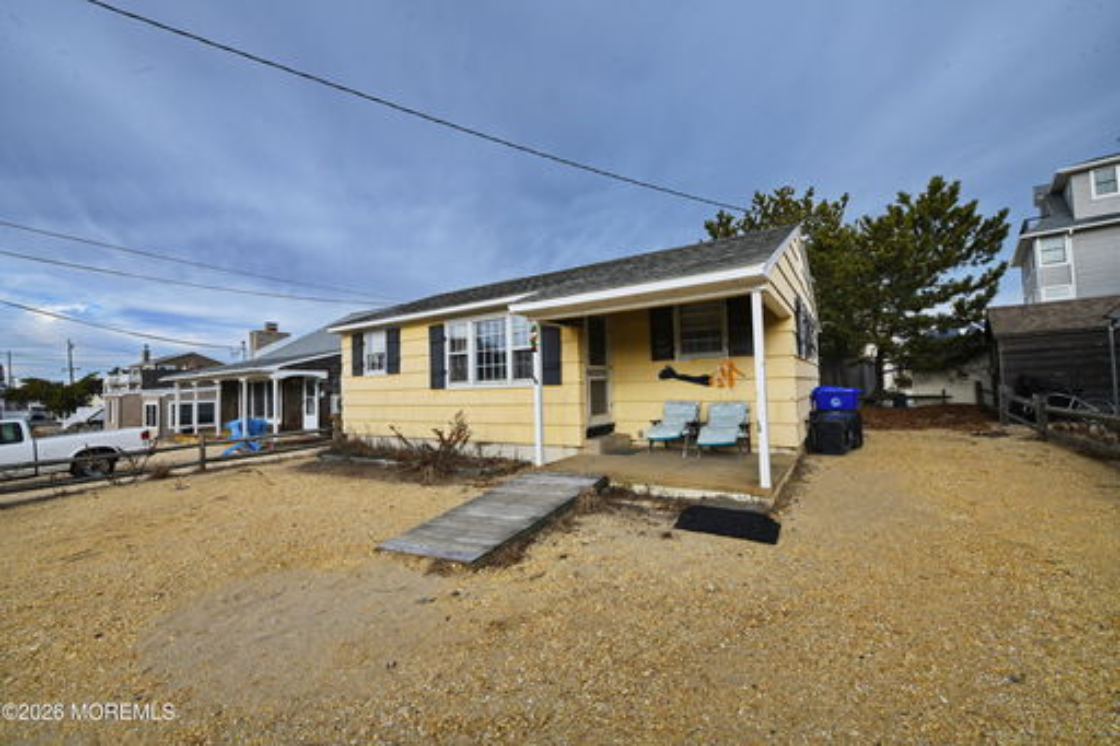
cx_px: 560
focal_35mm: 14
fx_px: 435
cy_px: 373
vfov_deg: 81.2
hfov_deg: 104.3
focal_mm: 14
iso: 640
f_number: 13
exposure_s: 1/640
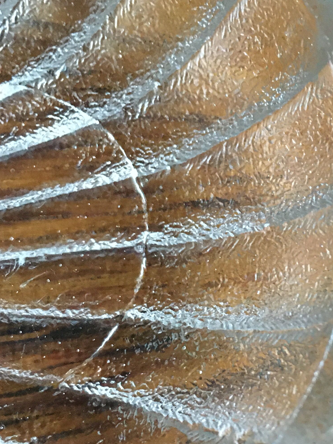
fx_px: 757
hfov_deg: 24.0
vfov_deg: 32.6
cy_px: 260
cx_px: 312
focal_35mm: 59
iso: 320
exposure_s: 1/17
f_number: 2.2
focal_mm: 4.15
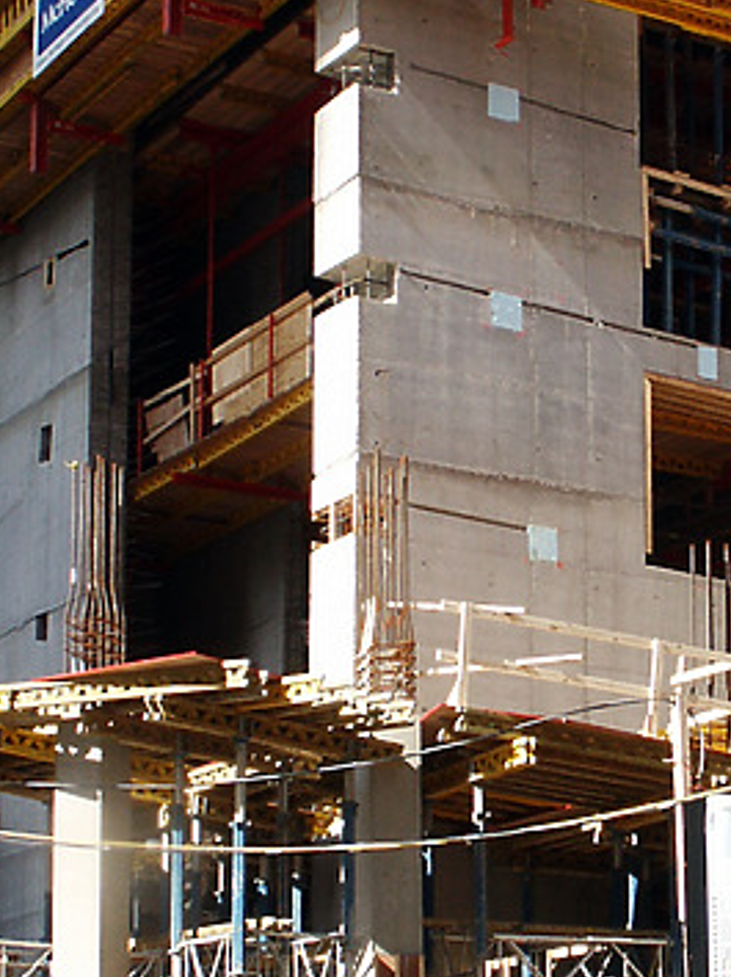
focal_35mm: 89
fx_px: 2509
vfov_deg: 21.9
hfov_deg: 16.5
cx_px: 581
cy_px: 290
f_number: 6.7
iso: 64
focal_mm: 7.19
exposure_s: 1/90
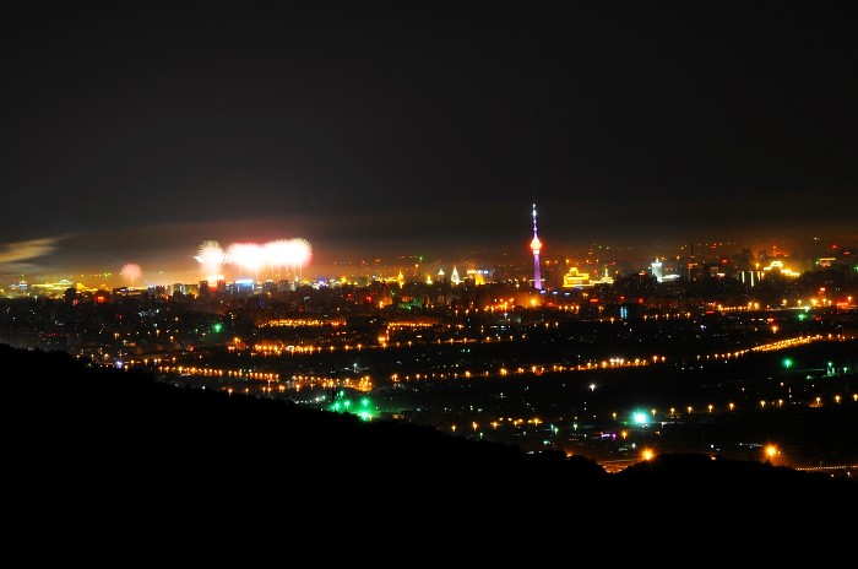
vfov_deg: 10.7
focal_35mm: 128
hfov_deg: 16.1
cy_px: 284
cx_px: 429
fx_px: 3033
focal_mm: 85
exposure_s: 30
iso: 200
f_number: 13
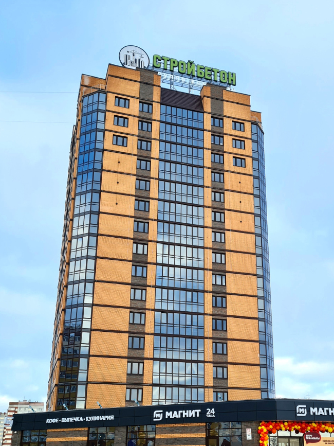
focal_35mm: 39
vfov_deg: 47.7
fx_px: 502
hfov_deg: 36.6
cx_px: 209
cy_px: 261
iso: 50
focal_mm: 5.4
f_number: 1.8
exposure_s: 1/909
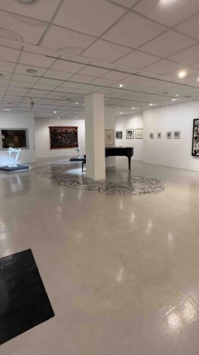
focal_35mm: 20
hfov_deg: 55.8
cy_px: 157
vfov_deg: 86.3
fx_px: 188
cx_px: 103
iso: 160
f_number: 2.2
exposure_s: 1/50
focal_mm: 2.22
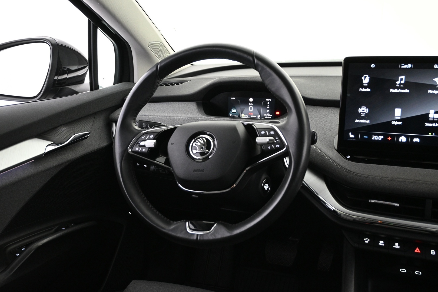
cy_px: 146
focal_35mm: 32
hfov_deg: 58.3
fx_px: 392
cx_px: 219
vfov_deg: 40.8
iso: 1600
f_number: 4
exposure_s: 1/20
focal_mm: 21.5
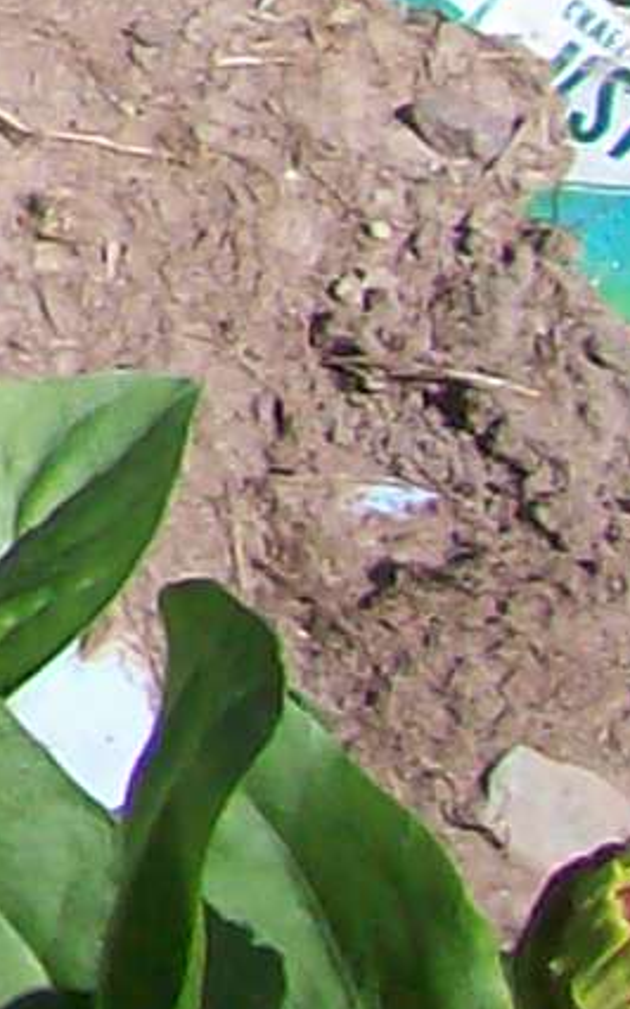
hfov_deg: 4.4
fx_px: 7010
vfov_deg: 7.7
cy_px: -1405
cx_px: -2634
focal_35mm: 255
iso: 80
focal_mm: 6
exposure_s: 1/591
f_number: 4.8
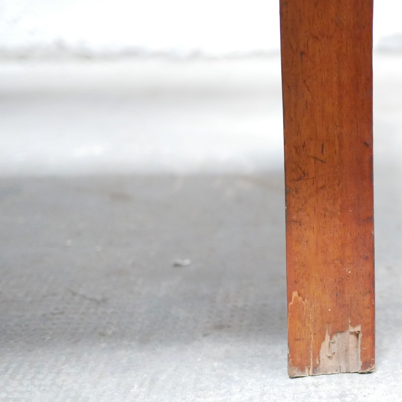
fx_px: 933
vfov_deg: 24.3
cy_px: 224
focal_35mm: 71
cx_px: 382
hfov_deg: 23.5
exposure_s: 1/25
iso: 3200
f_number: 1.7
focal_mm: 20
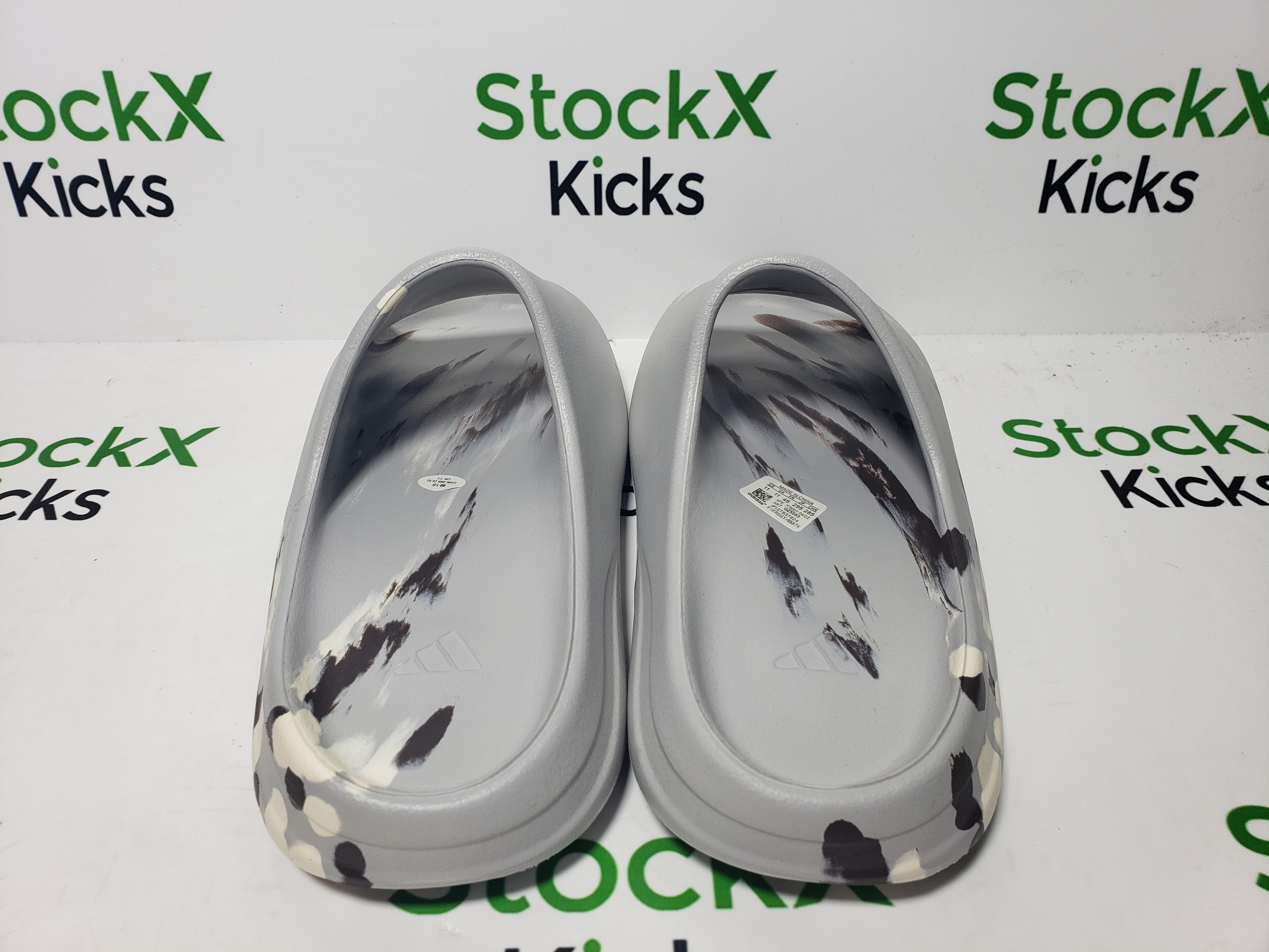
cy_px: 476
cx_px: 634
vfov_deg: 53.1
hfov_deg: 67.3
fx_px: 953
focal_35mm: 26
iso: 50
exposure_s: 1/207
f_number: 2.4
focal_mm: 4.3
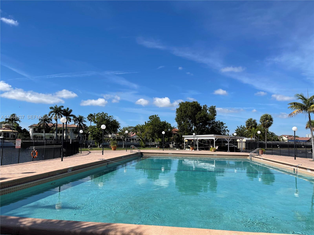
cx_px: 157
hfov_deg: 67.3
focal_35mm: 26
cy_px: 118
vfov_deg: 53.1
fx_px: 236
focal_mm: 5.1
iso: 32
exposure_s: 1/4202
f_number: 1.6
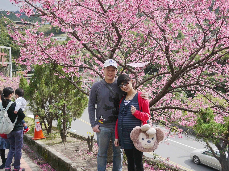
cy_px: 86
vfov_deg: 36.0
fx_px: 265
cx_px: 114
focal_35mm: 40
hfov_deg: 46.8
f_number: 2.8
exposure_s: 1/2500
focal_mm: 20
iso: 160
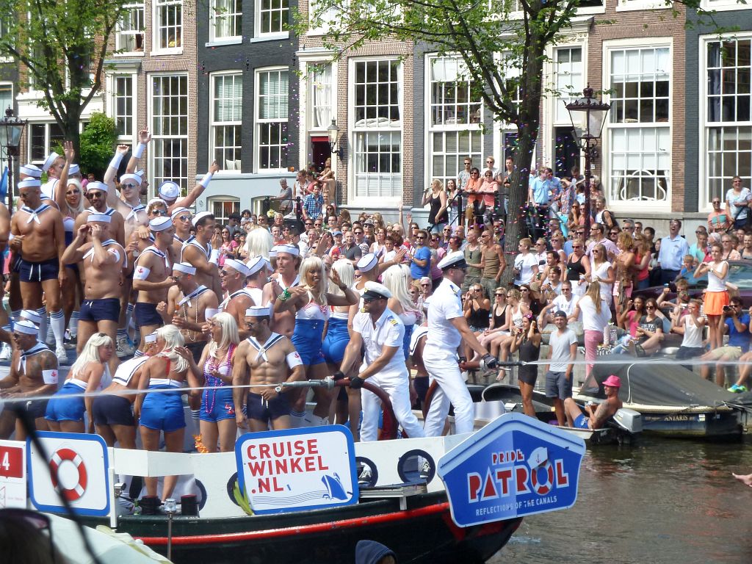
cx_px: 376
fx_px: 2259
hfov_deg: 18.9
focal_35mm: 104
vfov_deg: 14.2
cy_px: 282
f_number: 4.3
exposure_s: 1/200
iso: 160
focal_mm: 17
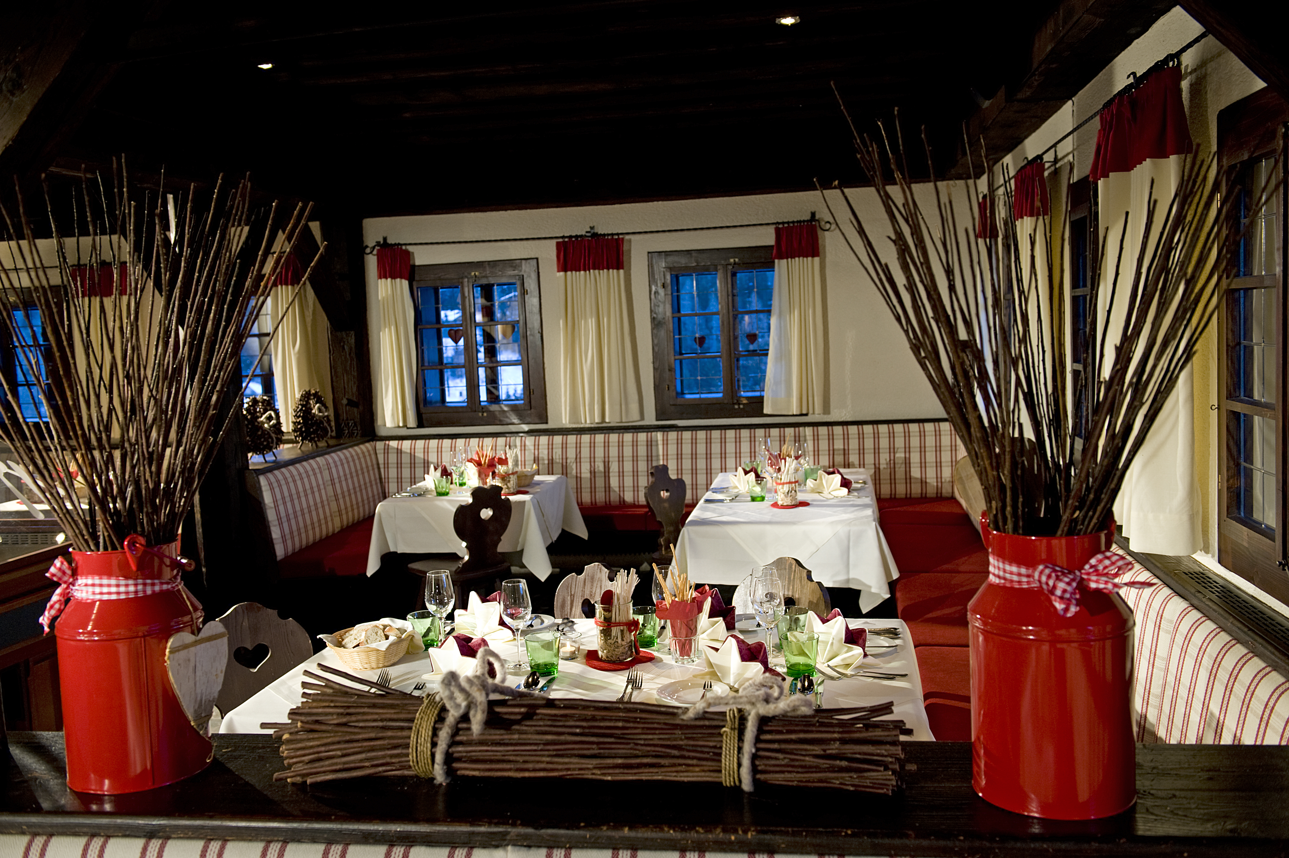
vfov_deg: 41.1
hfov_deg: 58.7
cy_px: 429
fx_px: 1145
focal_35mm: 32
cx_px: 644
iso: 500
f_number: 4.5
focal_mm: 32
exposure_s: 1/40
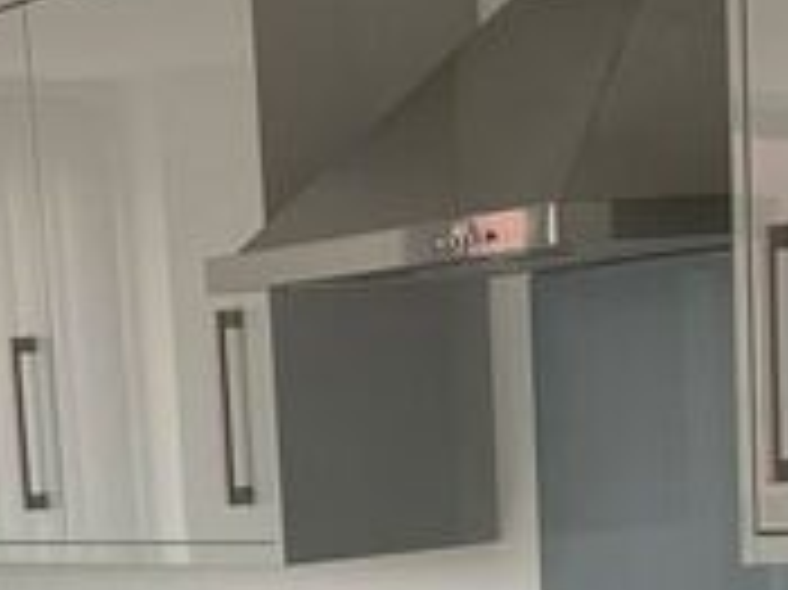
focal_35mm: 116
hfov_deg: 16.8
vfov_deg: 12.2
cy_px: 871
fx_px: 2639
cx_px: 144
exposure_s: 1/122
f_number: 1.8
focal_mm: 3
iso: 20
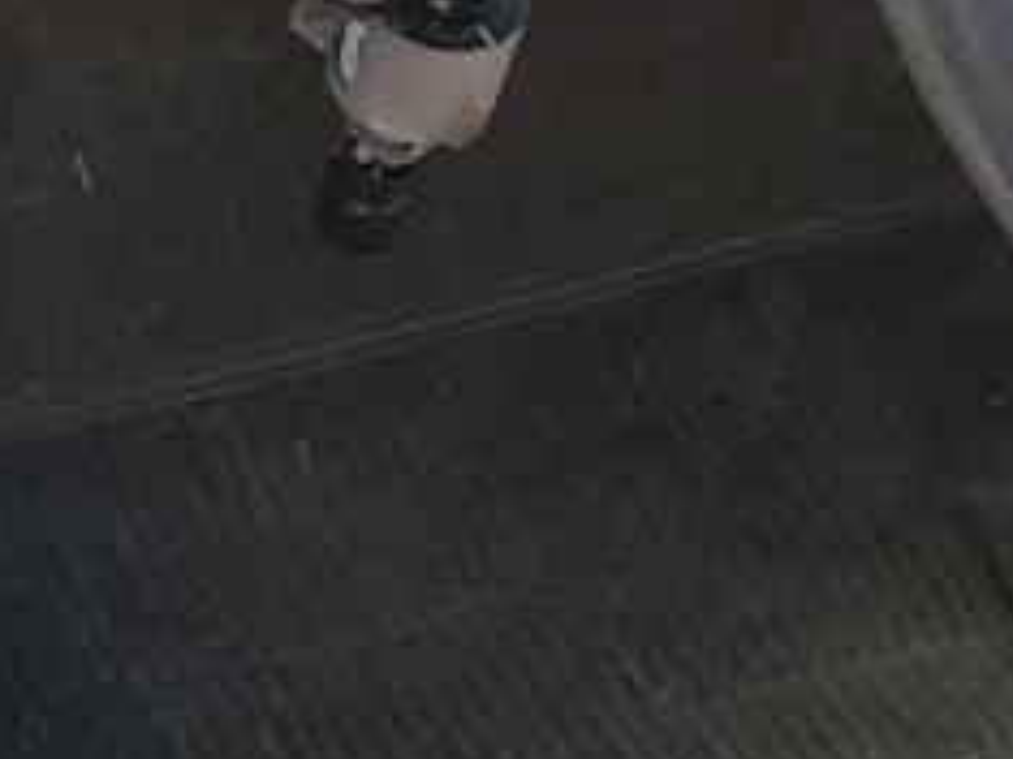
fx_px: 5177
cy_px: 405
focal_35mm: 177
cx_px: 1841
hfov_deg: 10.5
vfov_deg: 8.4
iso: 50
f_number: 1.5
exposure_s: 1/455
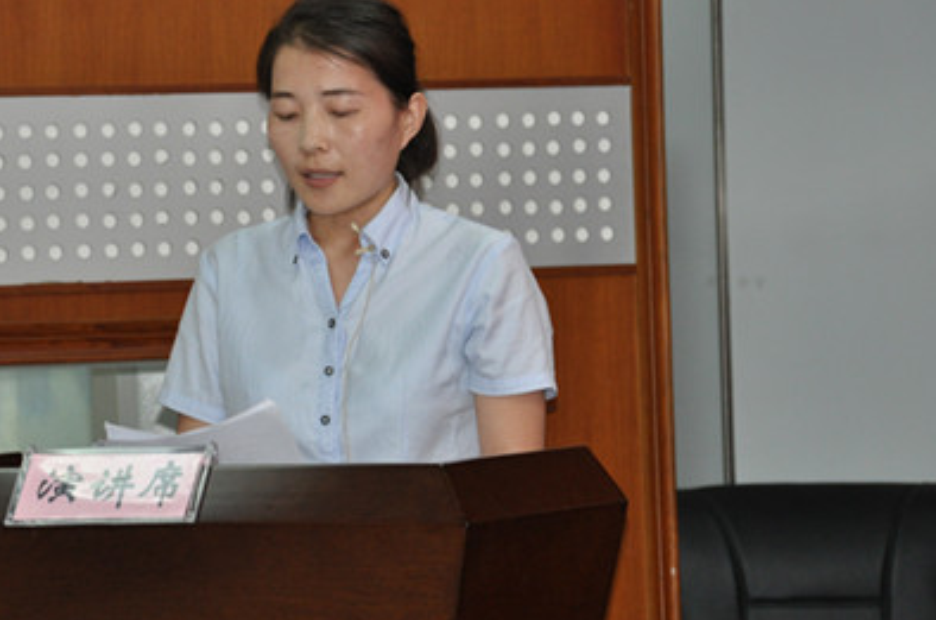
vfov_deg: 5.7
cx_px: 361
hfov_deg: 8.6
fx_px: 6221
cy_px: 261
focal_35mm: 240
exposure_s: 1/60
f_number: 5.6
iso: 800
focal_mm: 105
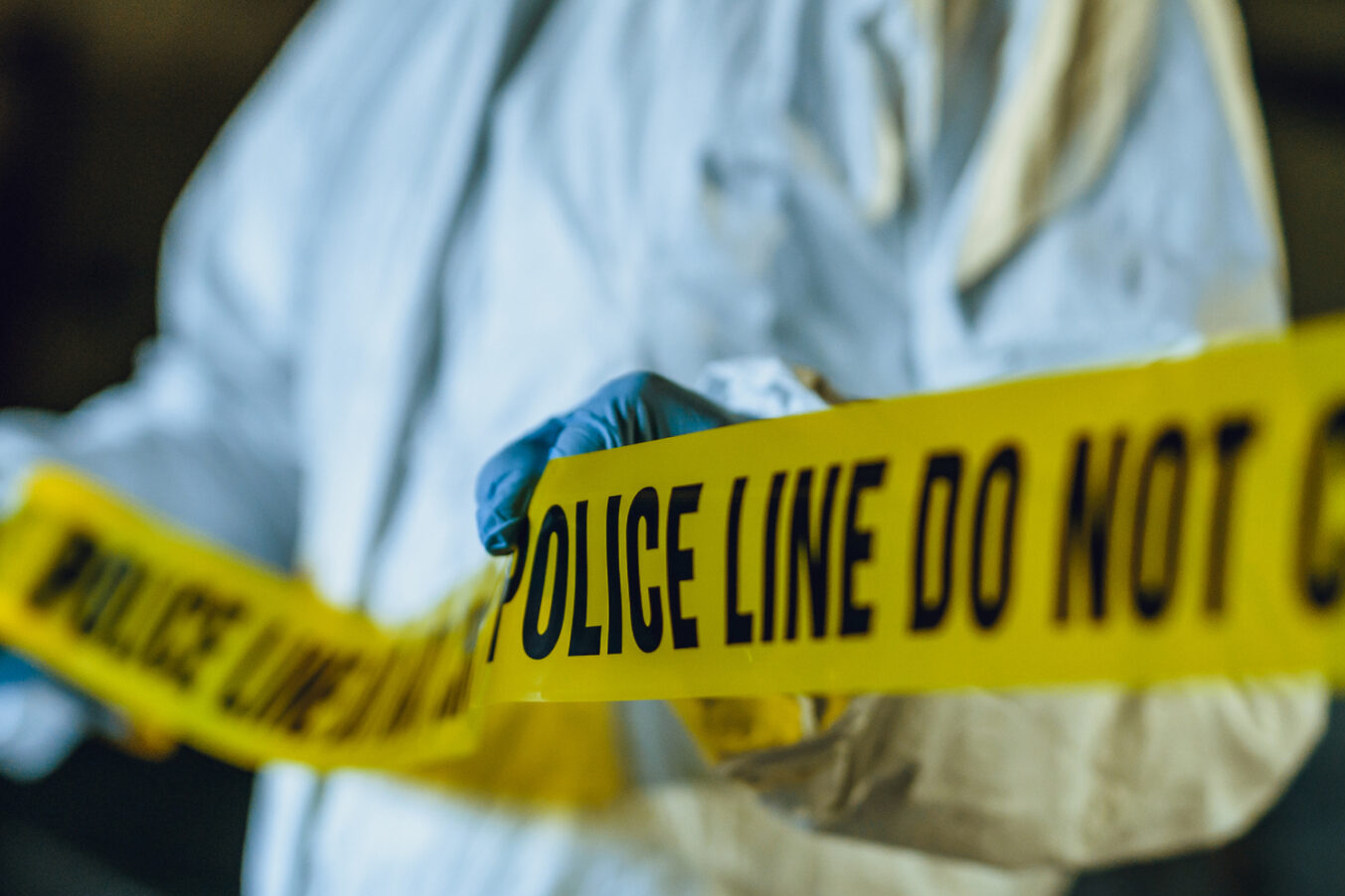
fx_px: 2652
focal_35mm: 71
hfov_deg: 28.5
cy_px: 510
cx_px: 700
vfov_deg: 19.2
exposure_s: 1/160
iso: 400
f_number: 1.8
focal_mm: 50
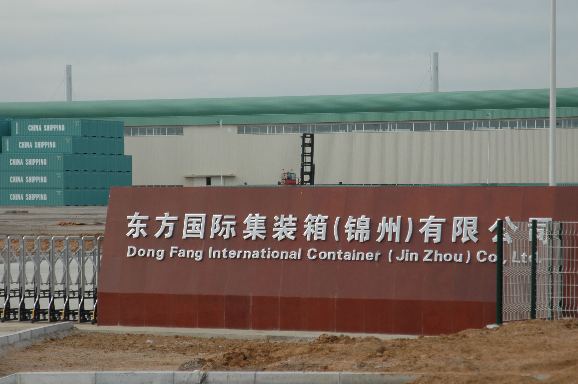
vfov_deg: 9.6
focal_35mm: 142
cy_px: 192
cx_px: 289
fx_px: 2286
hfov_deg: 14.4
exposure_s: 1/640
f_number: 6.3
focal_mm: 95
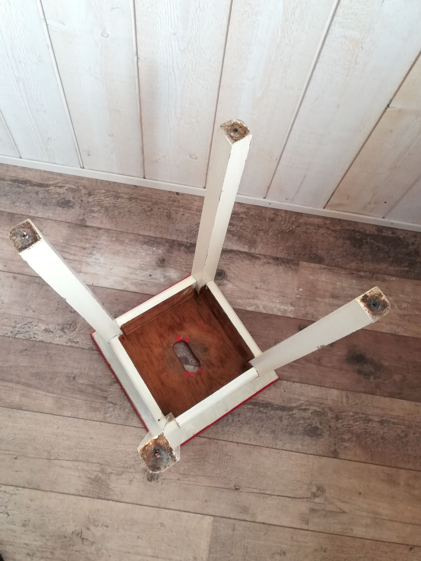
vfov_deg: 60.0
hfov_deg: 46.8
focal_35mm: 30
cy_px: 280
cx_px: 210
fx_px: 486
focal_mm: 3.83
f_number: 2.2
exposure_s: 1/33.3
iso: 200
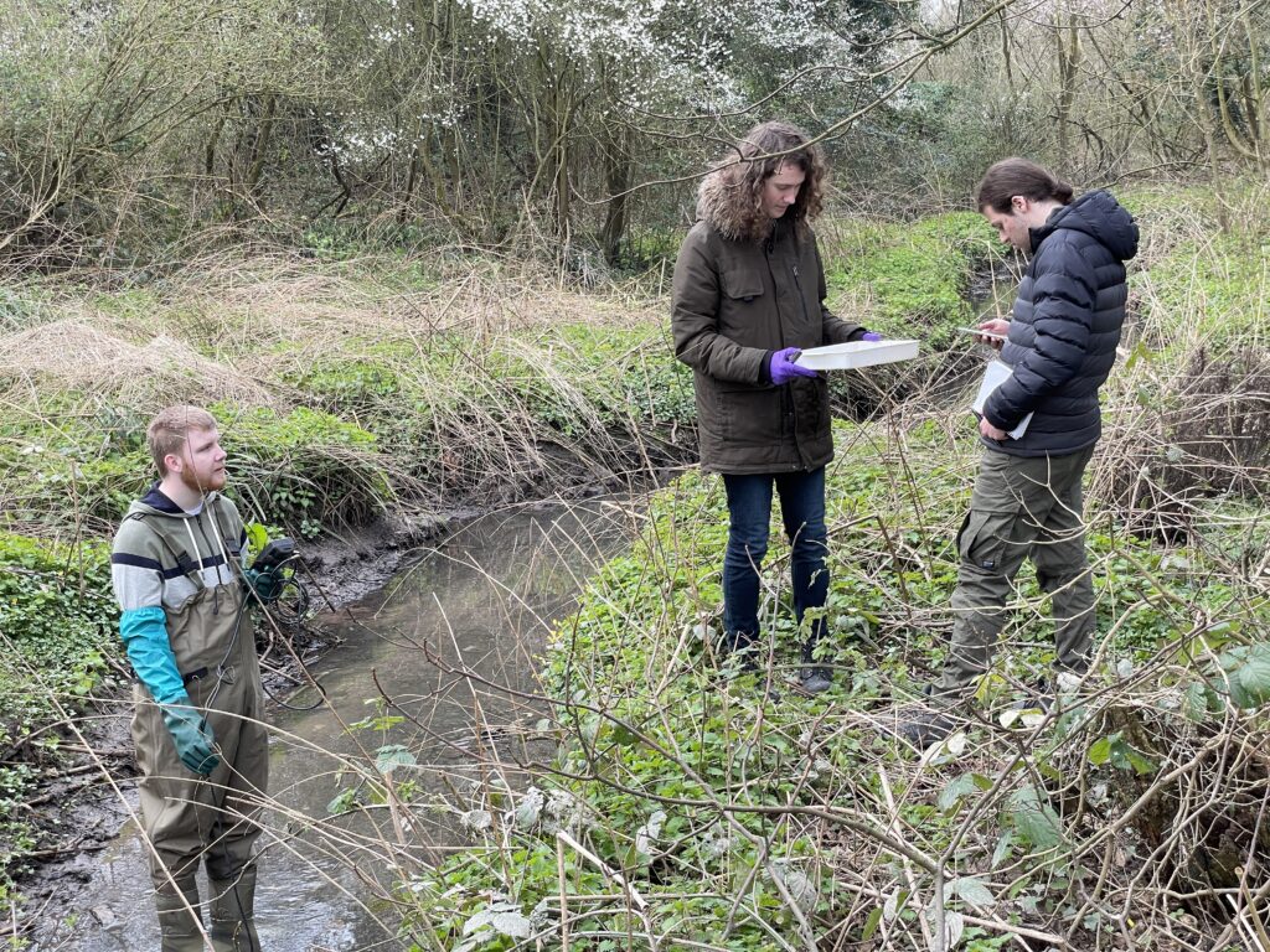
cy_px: 476
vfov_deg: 28.0
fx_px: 1908
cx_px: 635
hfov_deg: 36.8
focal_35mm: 52
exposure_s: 1/122
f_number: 2
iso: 25
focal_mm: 6
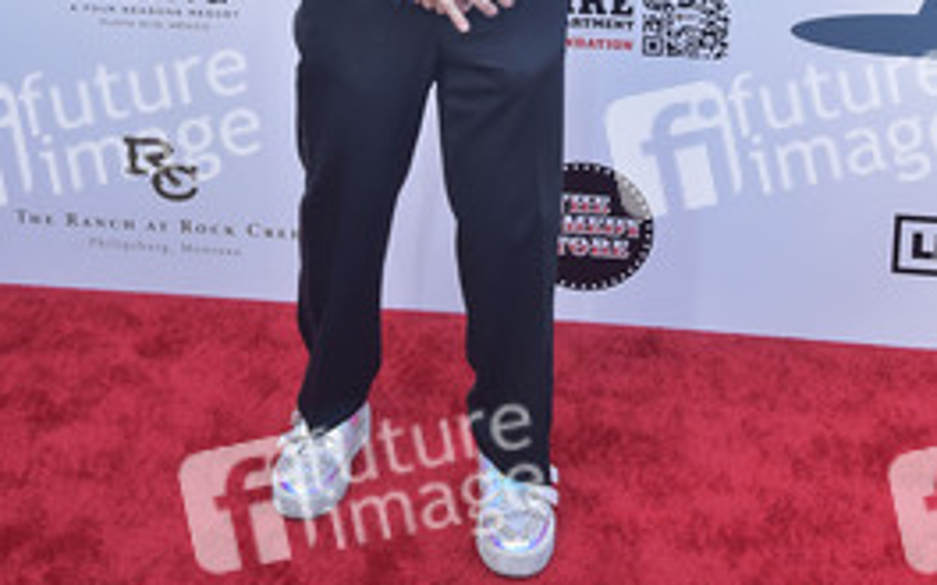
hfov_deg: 30.2
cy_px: -43
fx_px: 1736
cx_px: 467
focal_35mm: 68
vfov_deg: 18.5
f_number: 6.3
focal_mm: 44
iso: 1000
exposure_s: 1/250
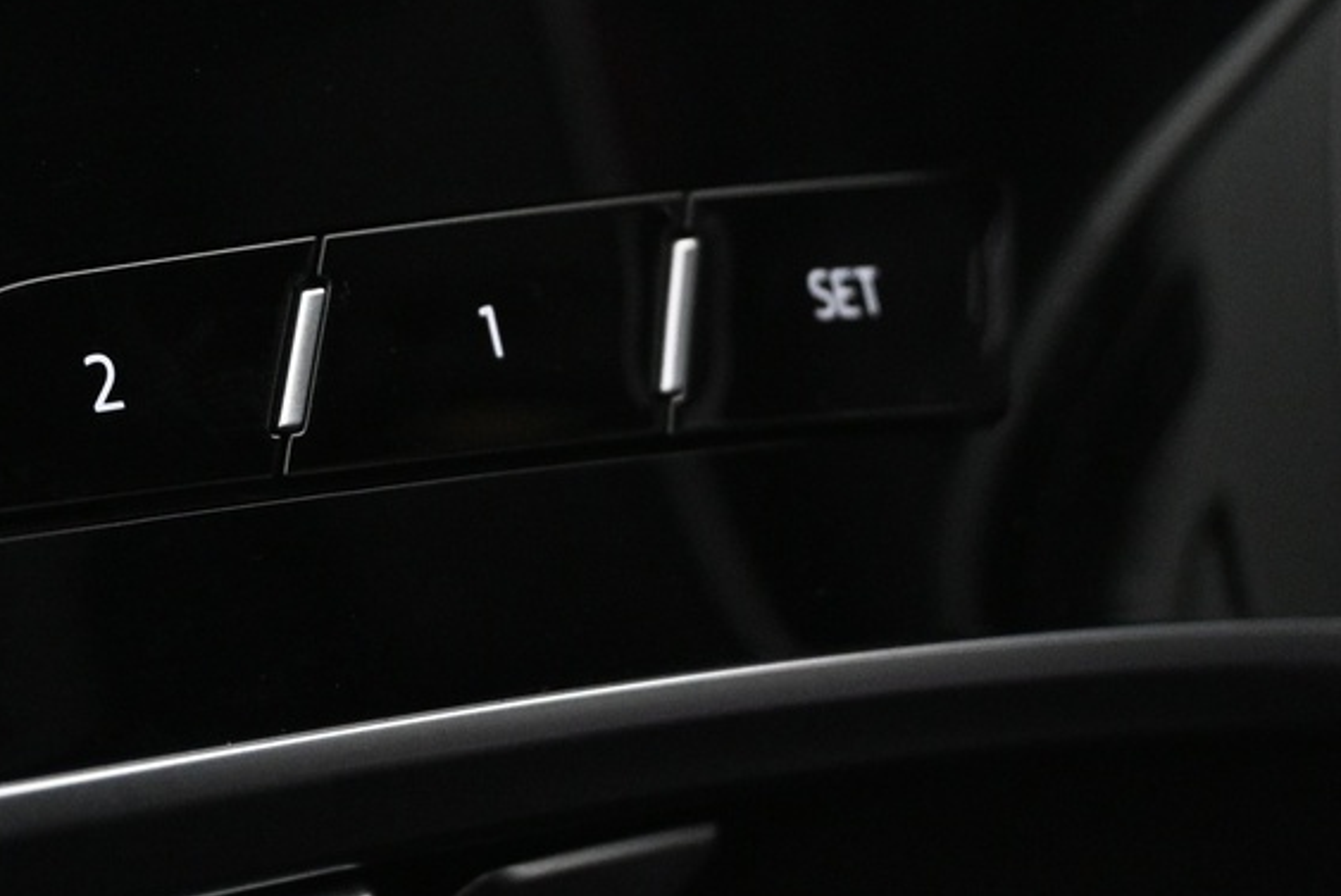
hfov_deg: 21.8
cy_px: 131
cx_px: 341
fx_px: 3455
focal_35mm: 93
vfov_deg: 14.6
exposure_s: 1/30
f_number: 4
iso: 1600
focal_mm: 21.5
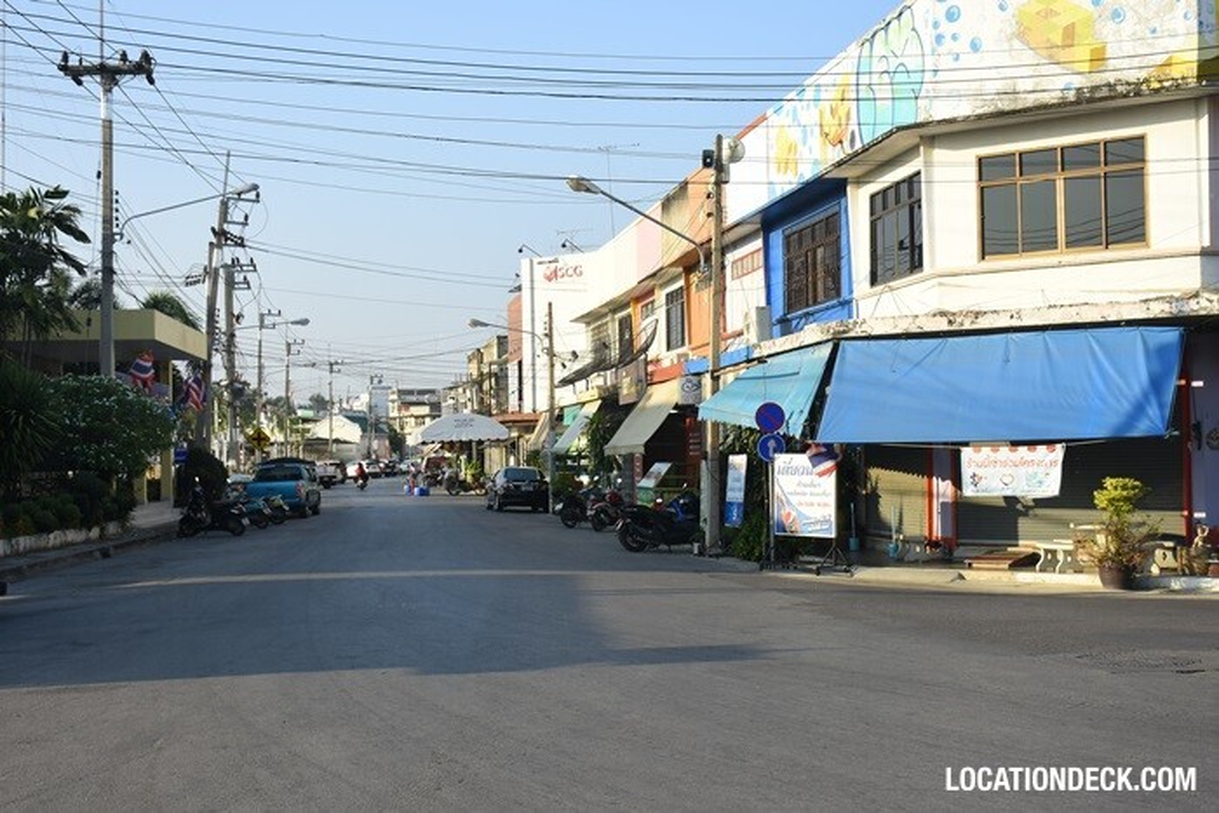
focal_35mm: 48
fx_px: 1626
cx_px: 610
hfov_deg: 41.1
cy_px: 406
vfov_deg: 28.1
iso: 100
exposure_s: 1/250
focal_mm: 32
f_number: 6.3
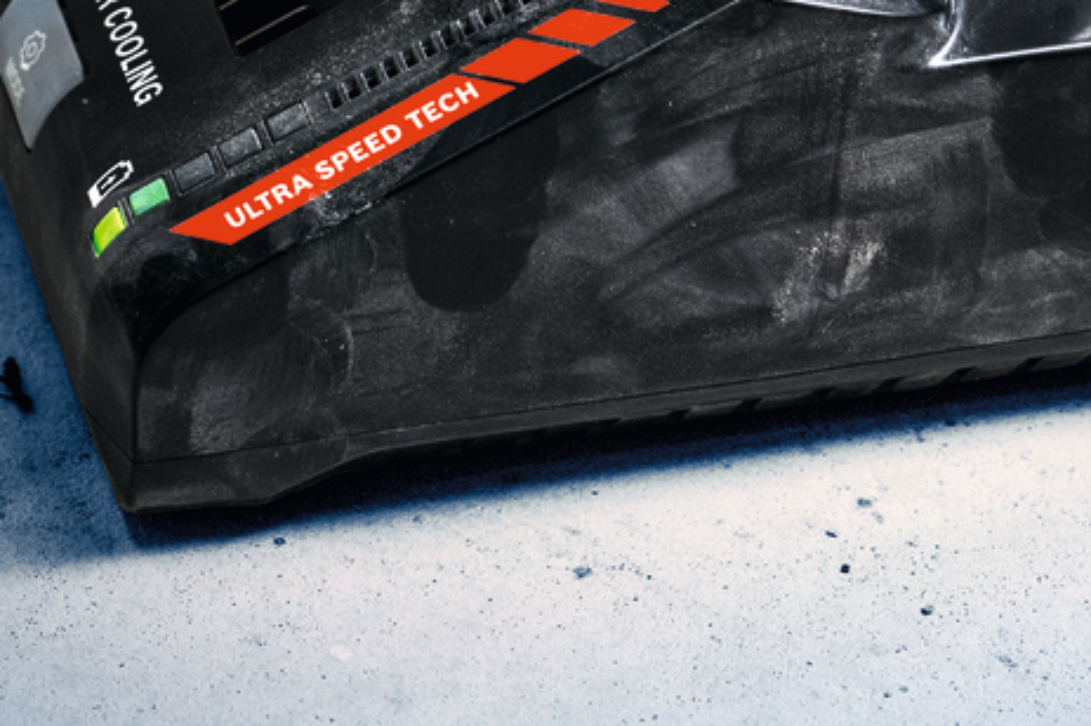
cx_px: 490
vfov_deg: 6.0
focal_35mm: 227
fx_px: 6874
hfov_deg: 9.1
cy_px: -248
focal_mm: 70
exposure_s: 1/50
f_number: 5
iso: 400
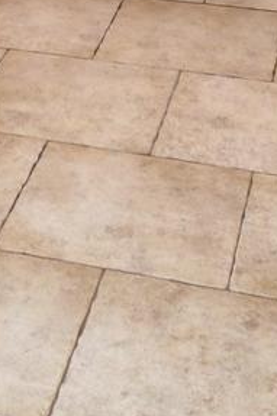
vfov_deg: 17.0
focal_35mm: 107
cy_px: -239
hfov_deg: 12.3
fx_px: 1236
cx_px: -100
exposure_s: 1/50
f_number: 5
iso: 180
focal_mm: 10
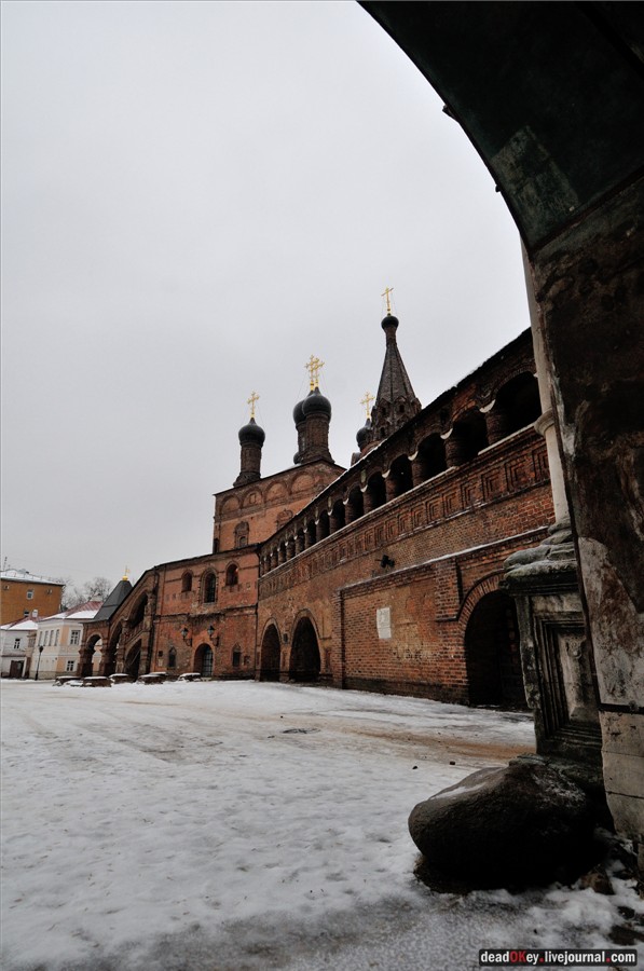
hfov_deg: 67.2
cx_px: 322
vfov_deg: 90.1
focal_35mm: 18
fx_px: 485
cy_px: 486
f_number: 6.3
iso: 640
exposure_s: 1/200
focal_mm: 12
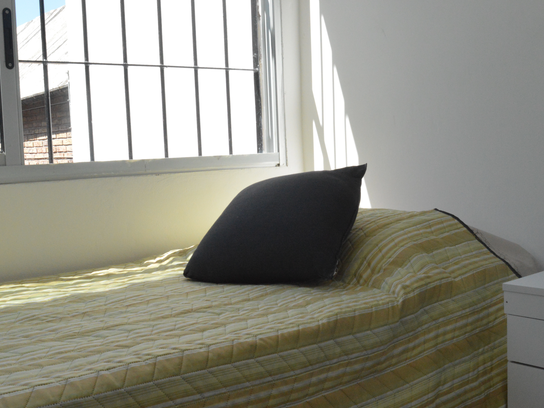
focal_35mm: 43
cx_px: 257
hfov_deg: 43.8
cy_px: 202
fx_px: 676
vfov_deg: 33.6
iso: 3200
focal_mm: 26
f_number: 14
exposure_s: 1/800
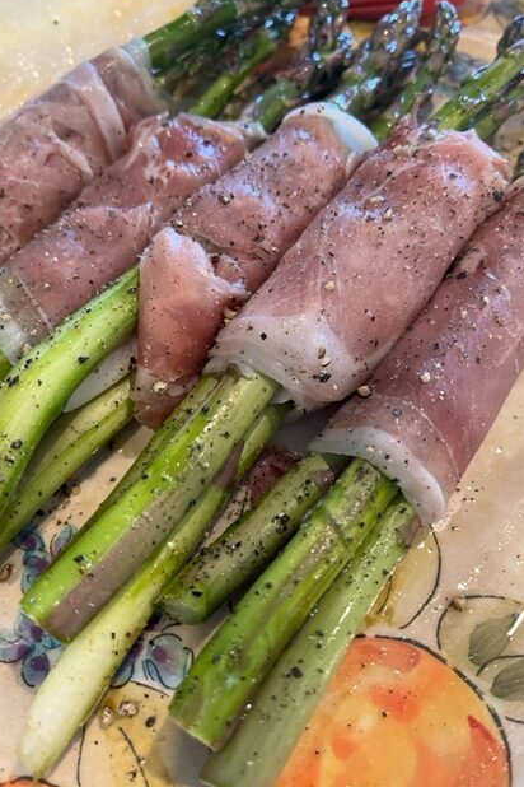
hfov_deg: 46.4
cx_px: 244
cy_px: 390
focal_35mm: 28
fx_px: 611
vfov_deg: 65.5
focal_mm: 5.1
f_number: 1.6
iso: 160
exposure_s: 1/50
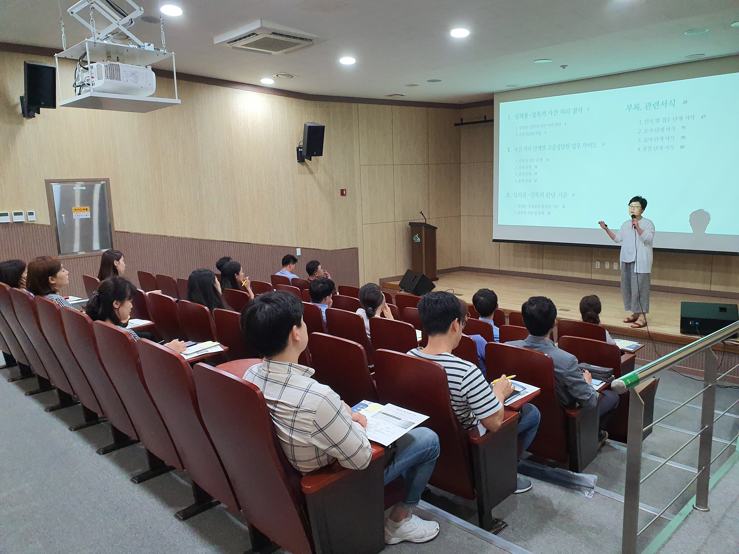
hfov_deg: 67.3
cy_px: 277
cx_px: 370
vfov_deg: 53.1
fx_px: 555
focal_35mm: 26
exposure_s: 1/120
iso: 320
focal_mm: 4.3
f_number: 2.4
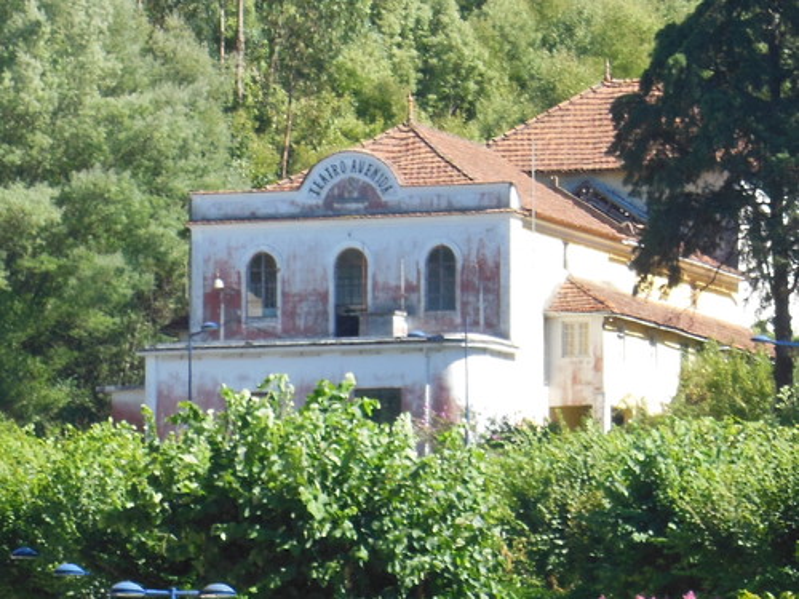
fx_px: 5078
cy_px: 300
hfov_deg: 9.0
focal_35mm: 220
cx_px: 400
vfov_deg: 6.8
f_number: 5.9
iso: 125
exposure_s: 1/200
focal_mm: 39.3
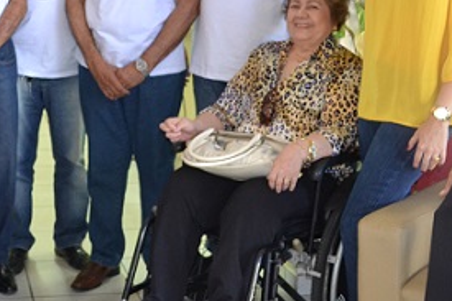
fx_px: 1054
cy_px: 118
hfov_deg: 23.9
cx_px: 112
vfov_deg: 16.2
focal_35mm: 84
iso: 1600
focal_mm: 22
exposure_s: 1/60
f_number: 3.8
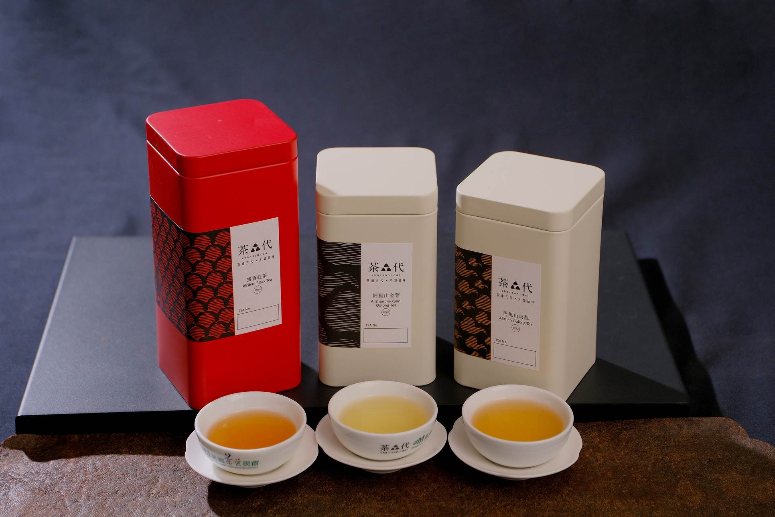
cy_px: 258
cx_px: 388
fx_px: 1614
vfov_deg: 18.2
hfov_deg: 27.0
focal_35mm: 75
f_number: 3.6
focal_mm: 50
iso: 320
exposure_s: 1/320
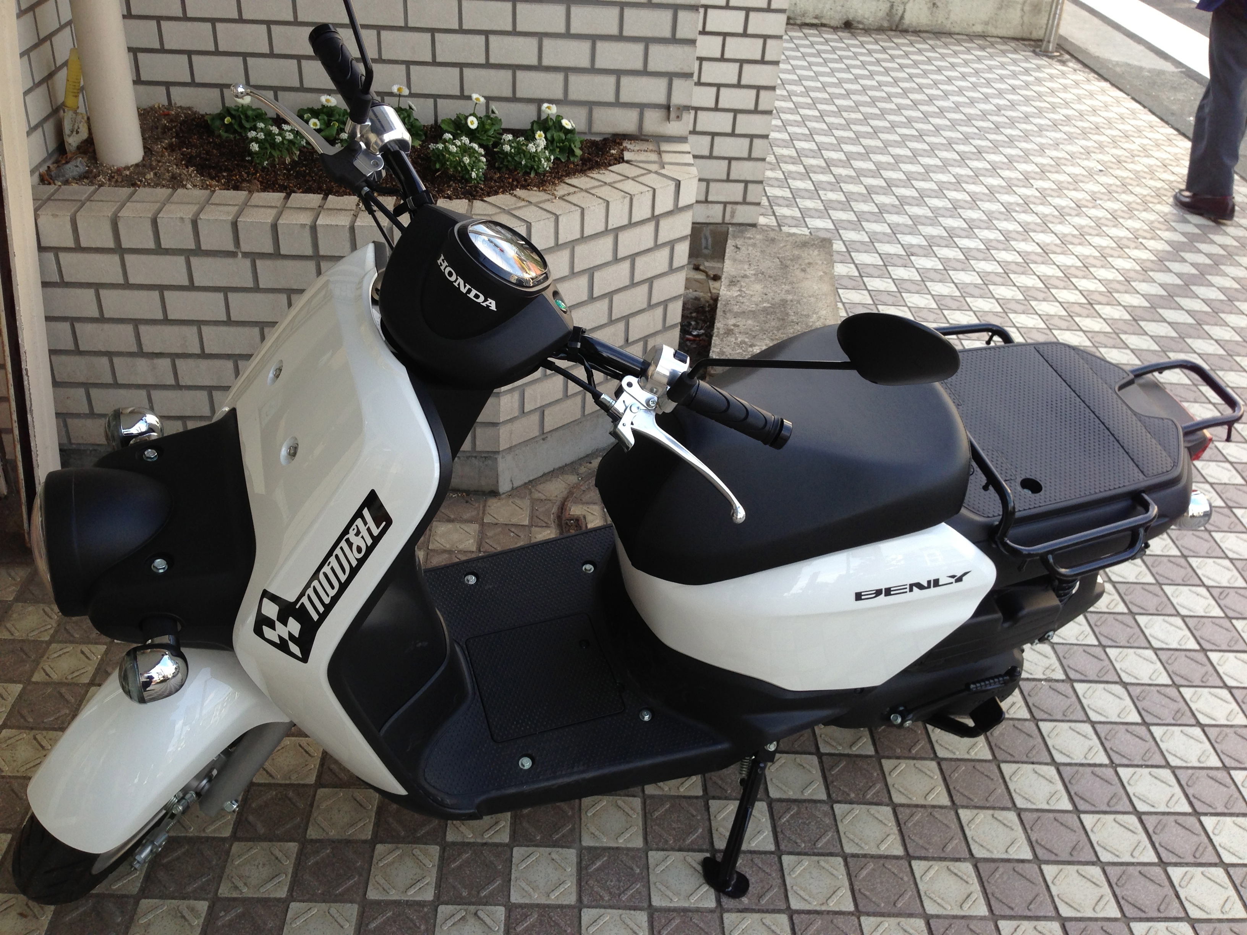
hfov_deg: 55.4
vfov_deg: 42.9
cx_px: 624
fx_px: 1189
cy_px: 468
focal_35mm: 33
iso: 50
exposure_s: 1/170
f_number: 2.4
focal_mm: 4.13
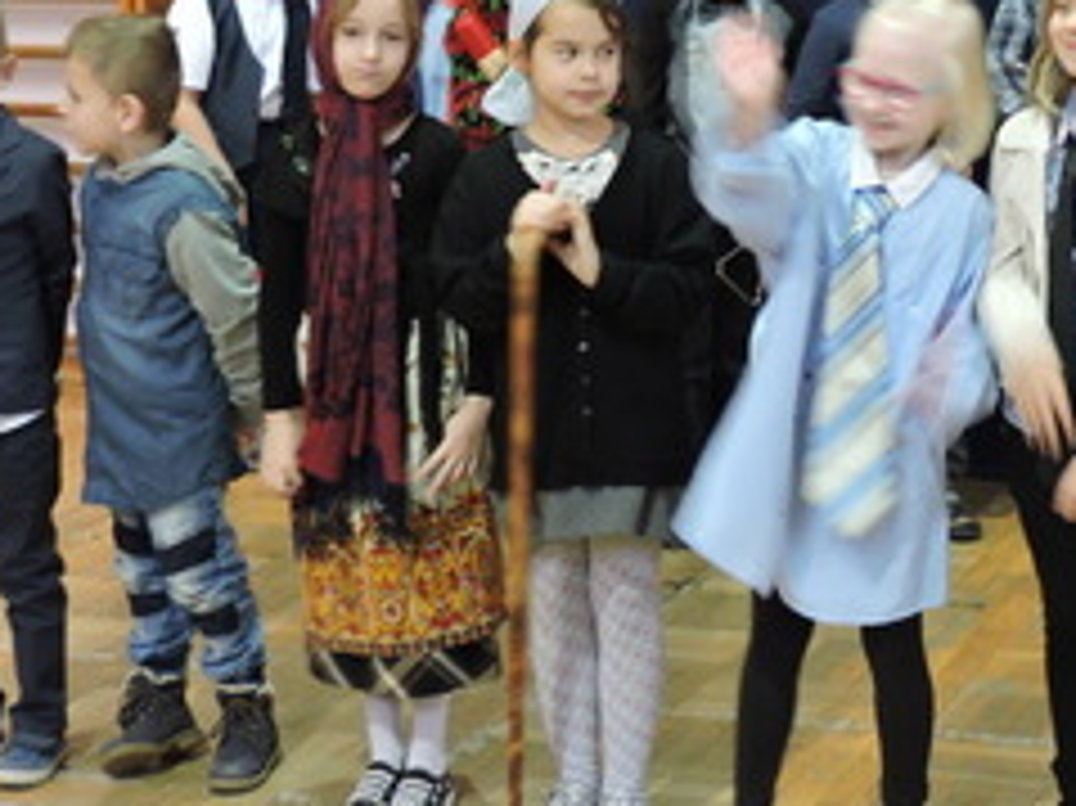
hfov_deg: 21.2
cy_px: 153
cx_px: 743
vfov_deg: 15.9
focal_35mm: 92
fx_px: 2858
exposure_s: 1/15
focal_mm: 9.8
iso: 640
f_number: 3.7
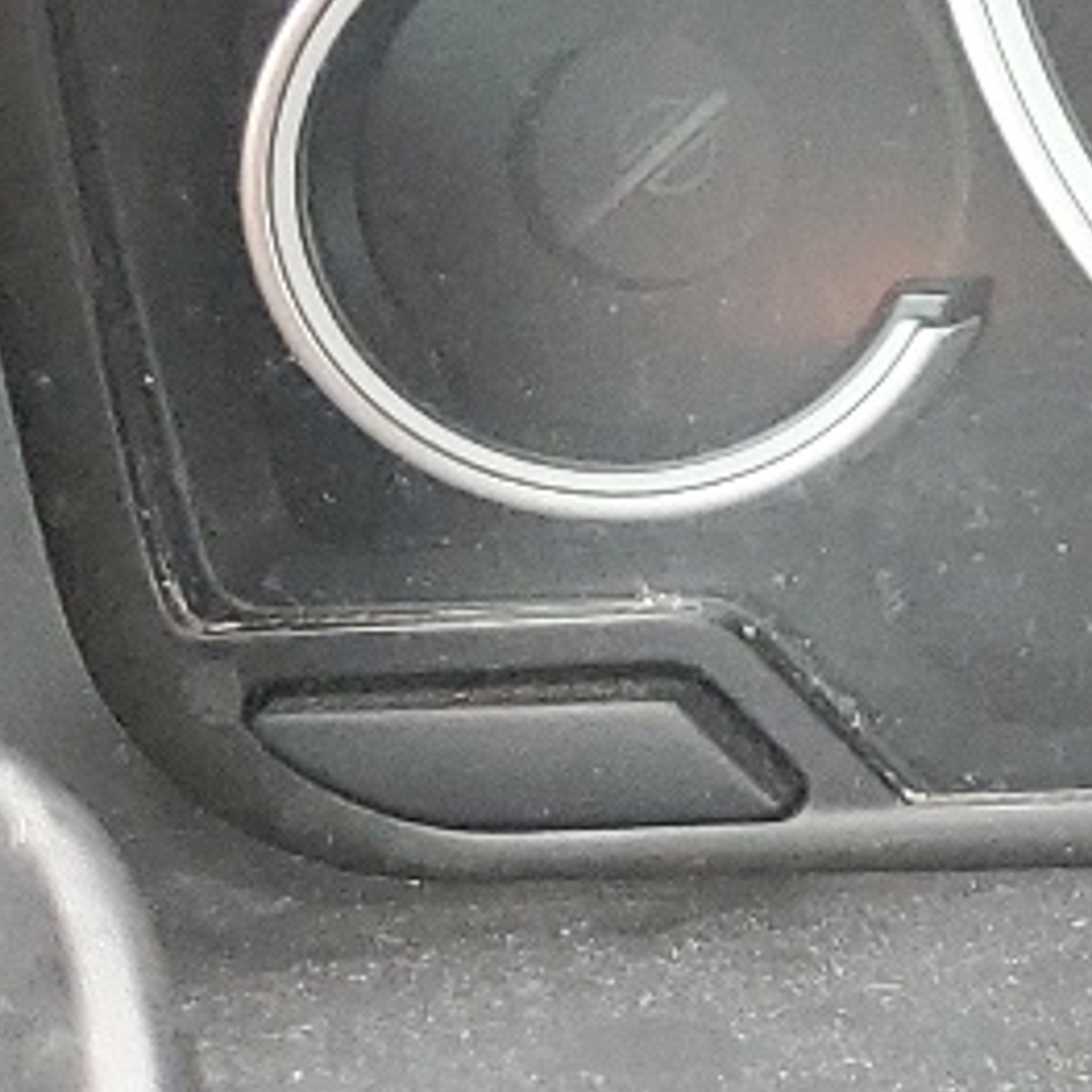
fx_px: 4997
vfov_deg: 11.8
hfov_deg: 10.0
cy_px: -702
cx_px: 3068
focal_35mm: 140
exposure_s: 1/60.2
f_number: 1.5
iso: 152
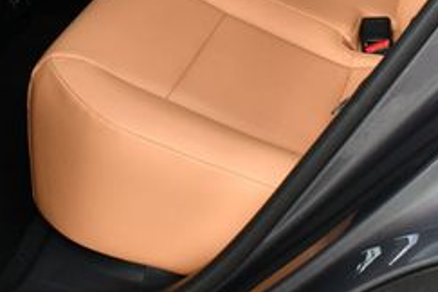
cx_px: 186
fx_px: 1156
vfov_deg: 13.9
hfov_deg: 21.4
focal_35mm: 95
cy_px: -85
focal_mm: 18
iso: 360
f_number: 5.6
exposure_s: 1/250
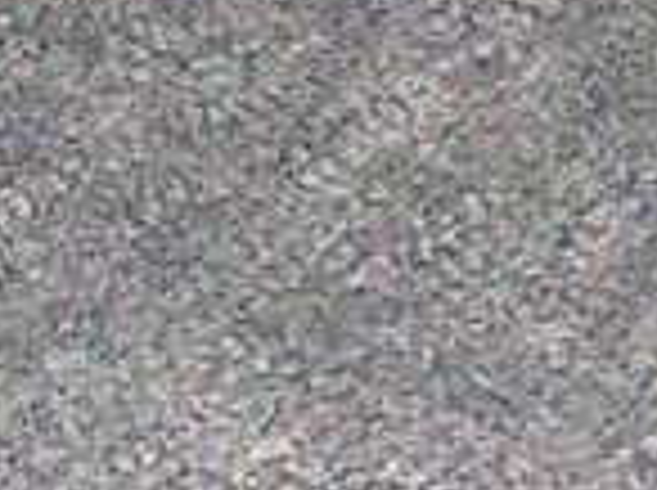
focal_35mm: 267
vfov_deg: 5.5
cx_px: 418
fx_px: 5059
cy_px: 436
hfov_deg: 7.4
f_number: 2.8
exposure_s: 1/60.1
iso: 61
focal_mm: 5.8
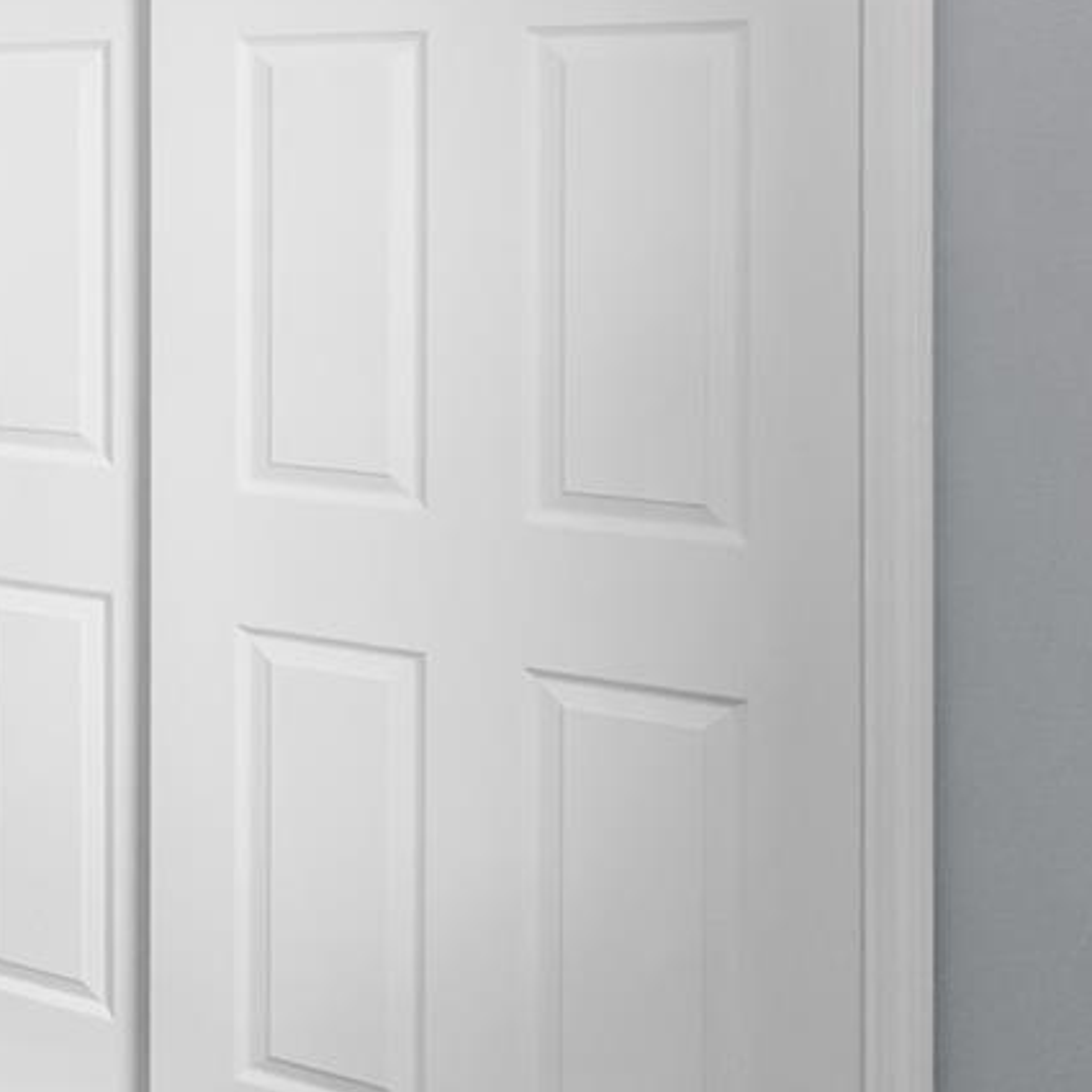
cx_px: -650
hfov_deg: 24.7
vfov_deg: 33.1
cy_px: 59
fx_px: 1713
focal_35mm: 48
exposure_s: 1/25
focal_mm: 10
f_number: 8
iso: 400
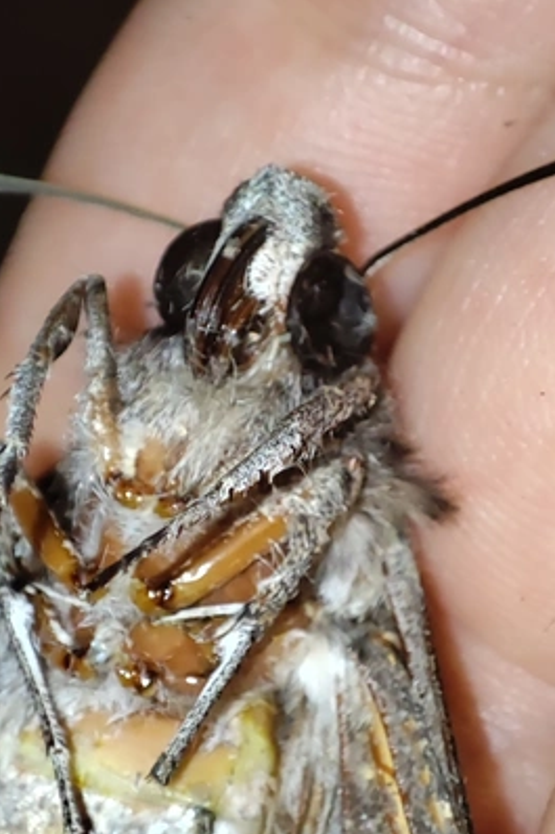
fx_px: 1898
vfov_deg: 24.7
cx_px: 253
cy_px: 478
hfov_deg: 16.6
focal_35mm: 82
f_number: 2.4
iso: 130
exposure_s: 1/50
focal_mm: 4.1
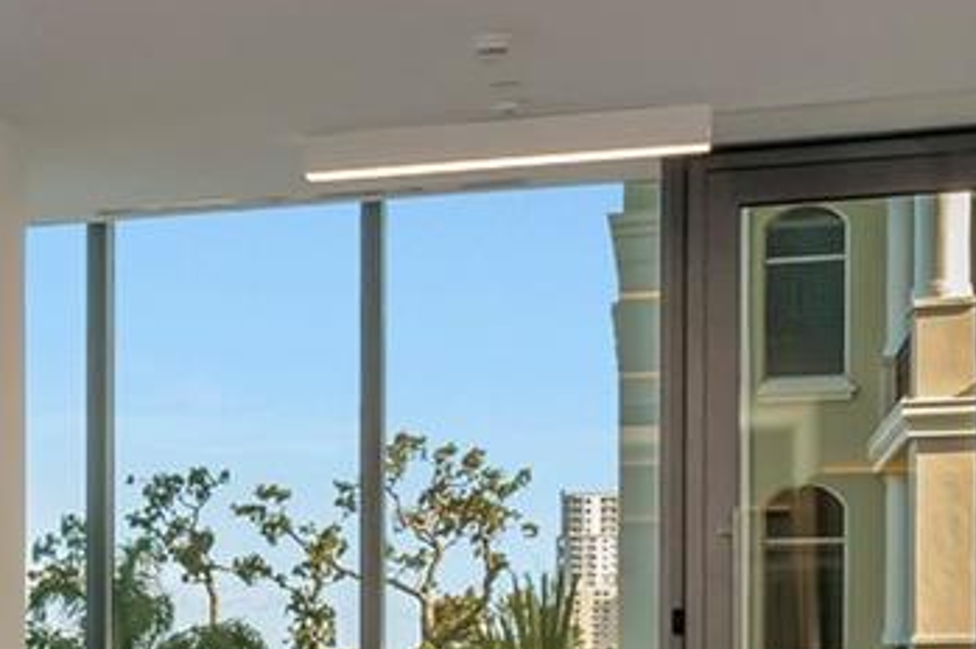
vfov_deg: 16.5
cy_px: 789
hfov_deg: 23.3
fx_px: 2144
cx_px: -227
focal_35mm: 79
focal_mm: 11.5
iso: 400
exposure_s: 1/160
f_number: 8
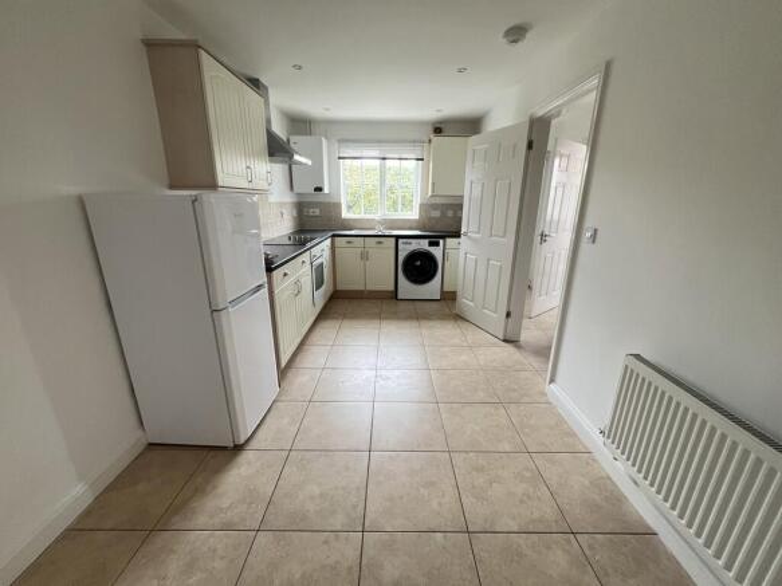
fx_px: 294
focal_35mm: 13
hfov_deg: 106.2
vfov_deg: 89.9
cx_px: 391
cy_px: 293
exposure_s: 1/78
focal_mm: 1.57
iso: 250
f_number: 1.8
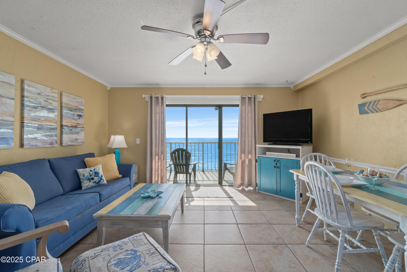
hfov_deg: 100.4
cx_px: 204
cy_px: 136
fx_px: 170
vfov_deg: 77.3
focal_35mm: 15
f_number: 9
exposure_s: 1/50
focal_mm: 10
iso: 400
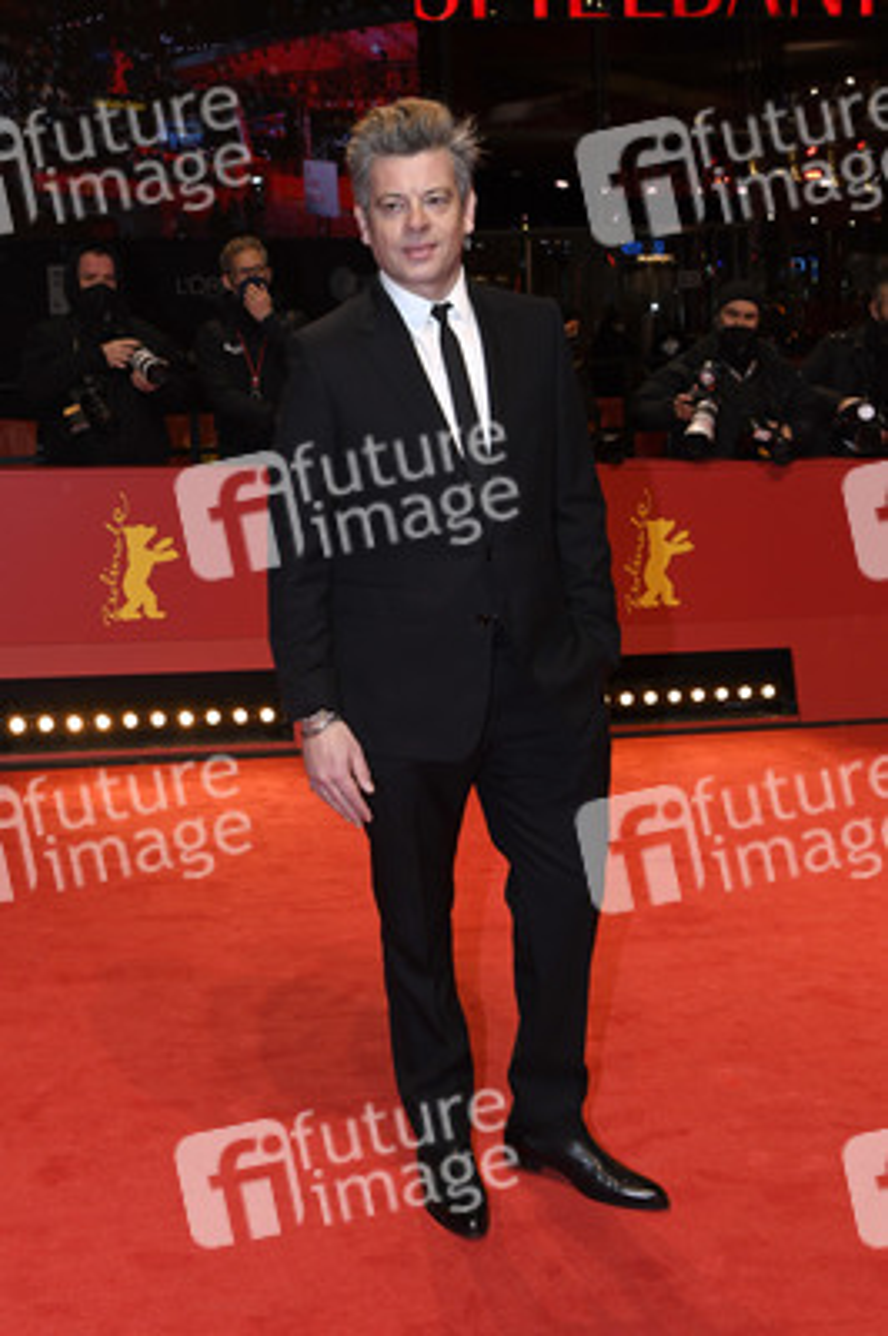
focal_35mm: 30
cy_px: 668
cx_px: 444
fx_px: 1112
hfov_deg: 43.5
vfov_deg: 62.0
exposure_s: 1/250
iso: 800
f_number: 5.6
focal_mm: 30
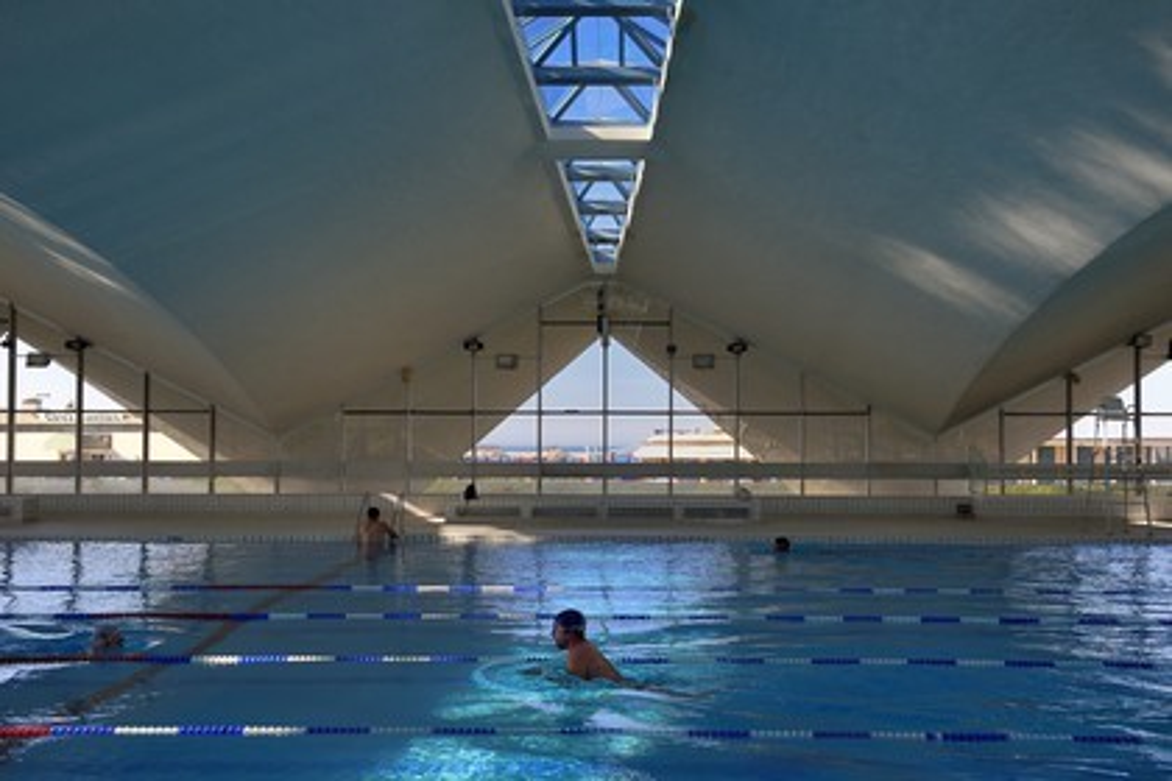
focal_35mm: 42
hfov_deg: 46.4
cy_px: 390
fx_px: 1367
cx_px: 586
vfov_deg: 31.9
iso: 800
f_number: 16
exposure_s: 1/200
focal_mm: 42
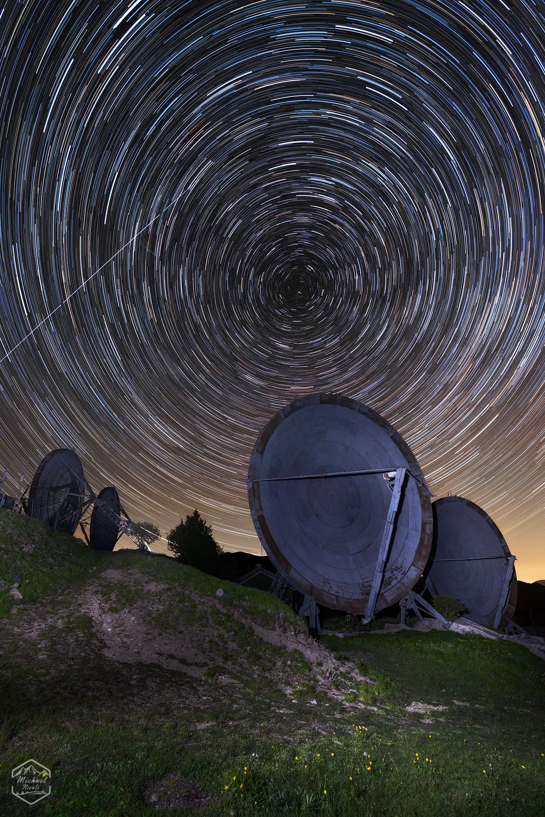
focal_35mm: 15
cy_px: 408
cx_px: 272
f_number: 5.6
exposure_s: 30
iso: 800
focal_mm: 15
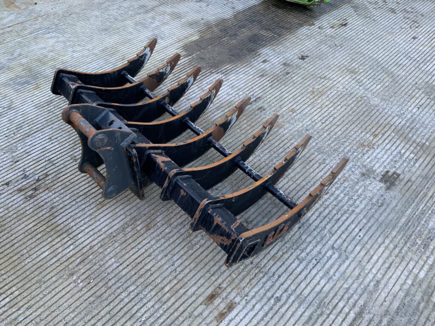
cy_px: 163
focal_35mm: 29
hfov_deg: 61.7
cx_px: 218
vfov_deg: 48.2
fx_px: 364
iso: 50
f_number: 1.8
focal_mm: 3
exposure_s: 1/122
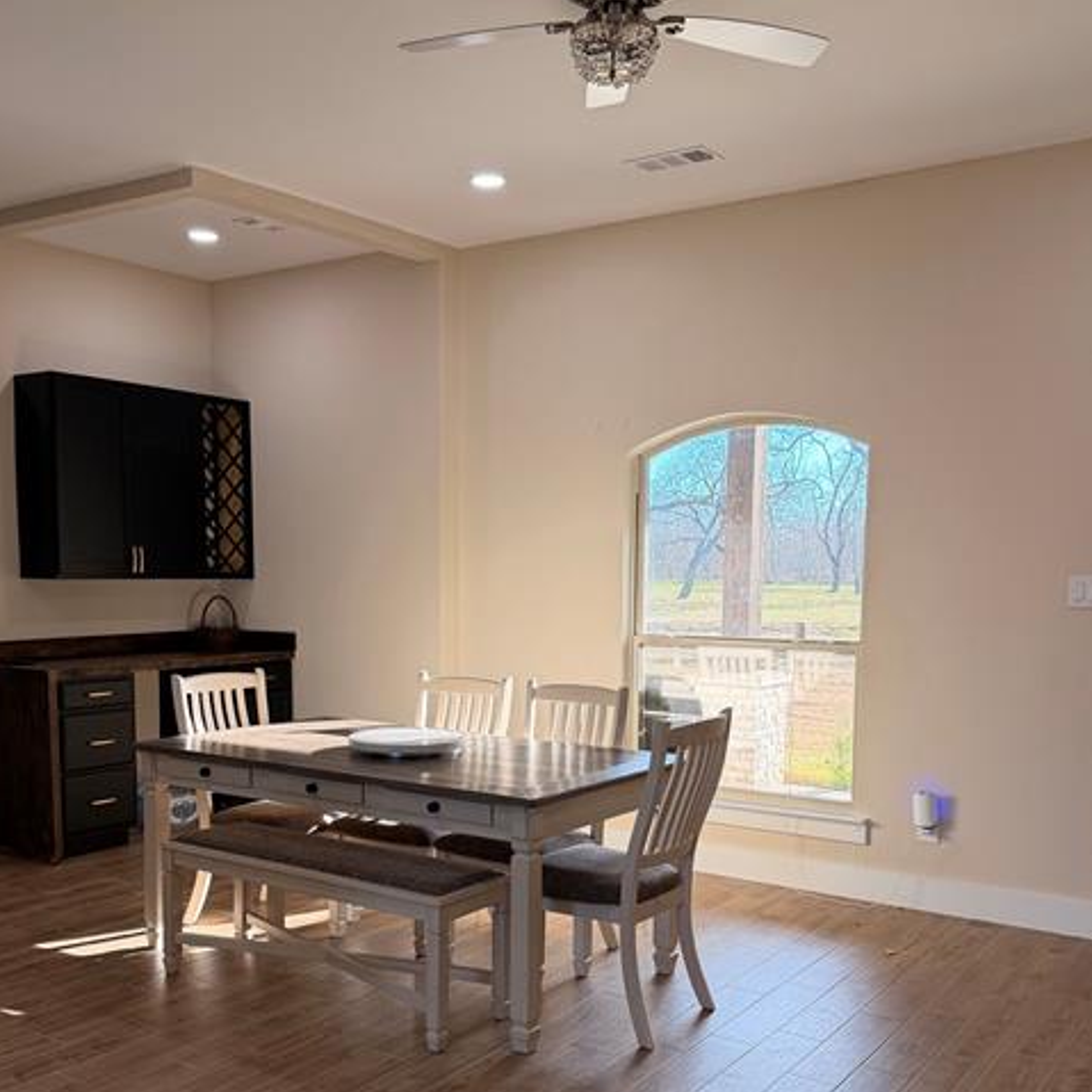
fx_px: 1213
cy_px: 691
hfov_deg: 48.4
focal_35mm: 34
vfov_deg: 47.9
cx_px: 524
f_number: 1.78
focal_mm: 6.76
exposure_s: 1/192
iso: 100
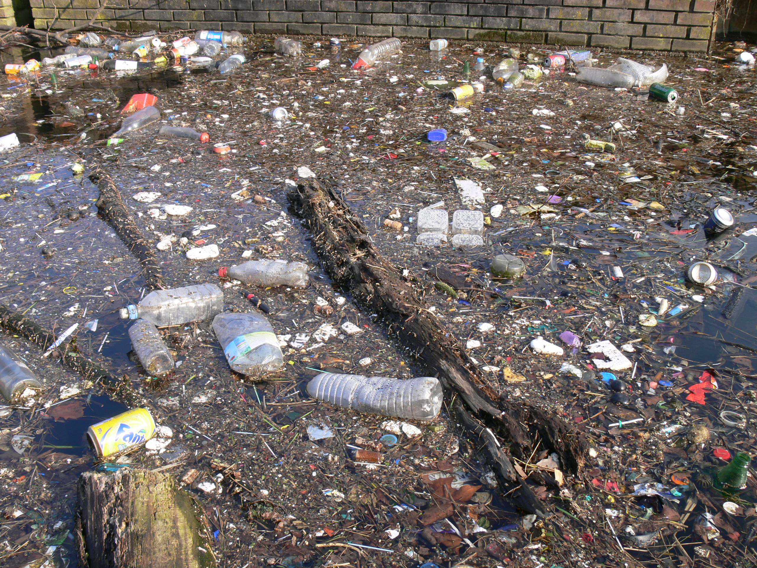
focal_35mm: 37
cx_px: 378
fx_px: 809
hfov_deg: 50.1
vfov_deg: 38.7
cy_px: 284
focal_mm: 7.7
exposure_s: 1/125
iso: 80
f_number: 5.6
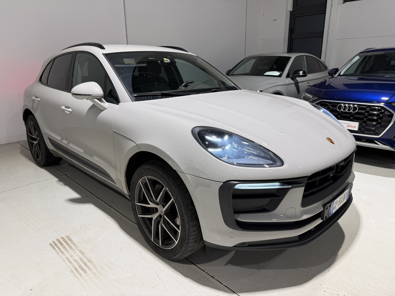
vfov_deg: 56.8
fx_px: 274
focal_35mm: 24
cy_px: 148
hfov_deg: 71.6
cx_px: 198
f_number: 1.78
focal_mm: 6.76
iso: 100
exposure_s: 1/100
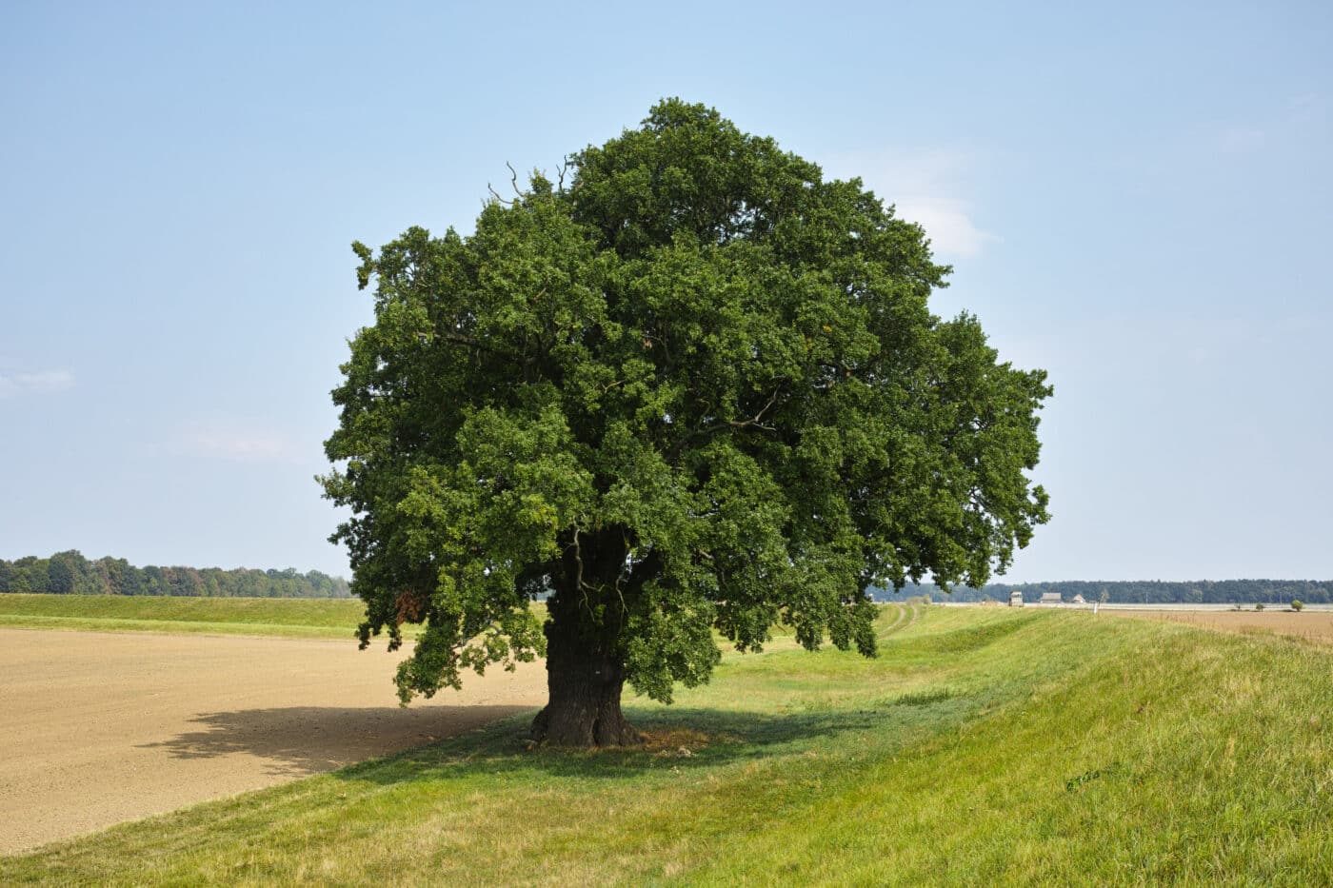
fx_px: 1666
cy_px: 444
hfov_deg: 43.6
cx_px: 666
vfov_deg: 29.9
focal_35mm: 45
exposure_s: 1/250
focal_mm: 30
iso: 100
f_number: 6.3
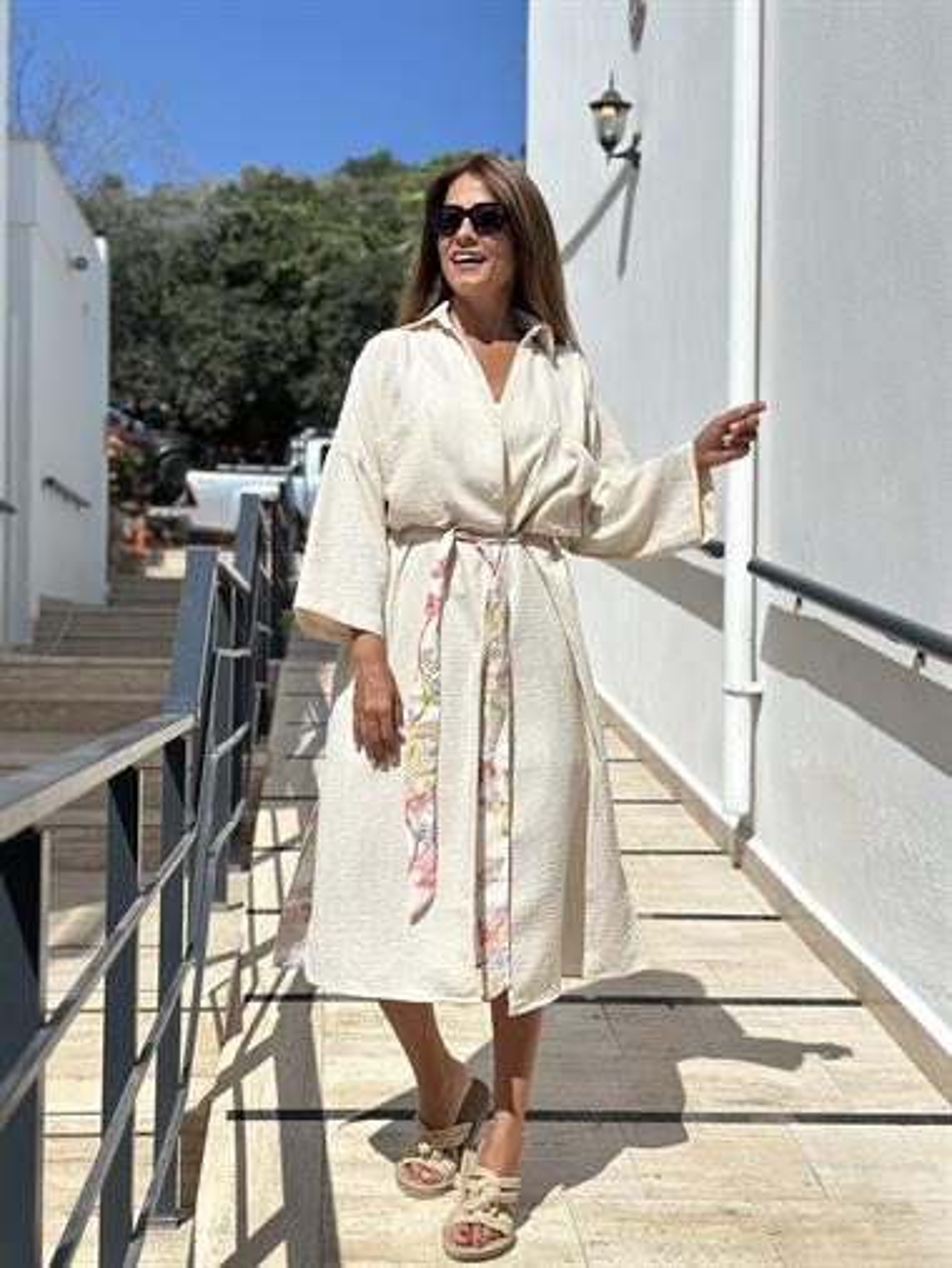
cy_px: 634
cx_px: 476
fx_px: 1759
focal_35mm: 48
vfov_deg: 39.6
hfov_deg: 30.3
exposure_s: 1/13699
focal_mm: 6.86
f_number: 1.78
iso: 100
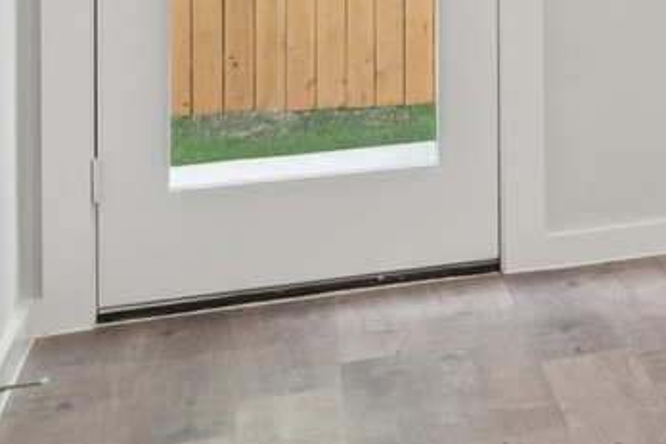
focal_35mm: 106
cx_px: 1897
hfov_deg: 11.9
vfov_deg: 12.3
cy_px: -227
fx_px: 1961
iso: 400
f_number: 8
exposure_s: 1/15
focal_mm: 18
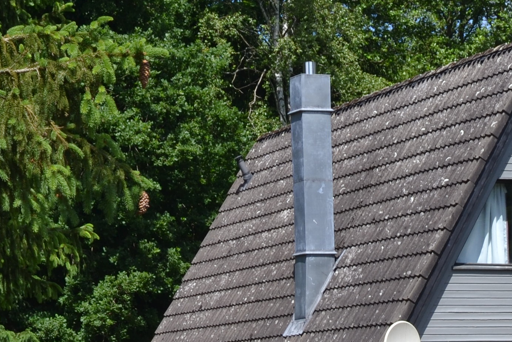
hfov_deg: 13.7
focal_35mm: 150
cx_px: 338
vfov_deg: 8.9
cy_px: 541
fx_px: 2134
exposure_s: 1/200
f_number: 9
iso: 100
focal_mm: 30
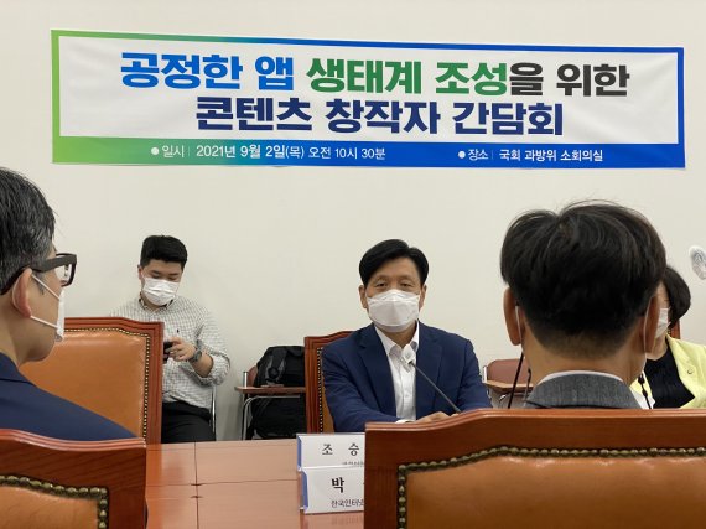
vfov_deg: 28.0
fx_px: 1060
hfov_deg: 36.8
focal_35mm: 52
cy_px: 264
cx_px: 353
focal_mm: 6
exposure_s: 1/120
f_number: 2
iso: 100
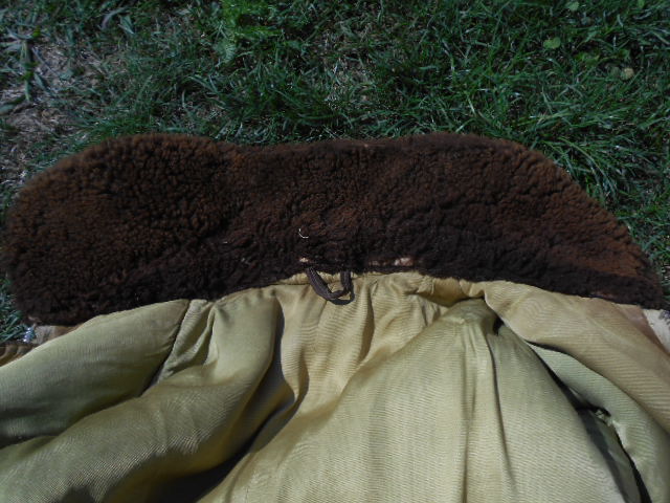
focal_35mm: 30
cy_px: 252
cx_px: 335
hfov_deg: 60.0
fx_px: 581
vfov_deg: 46.8
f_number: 3.4
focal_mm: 5.1
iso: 80
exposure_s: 1/1600
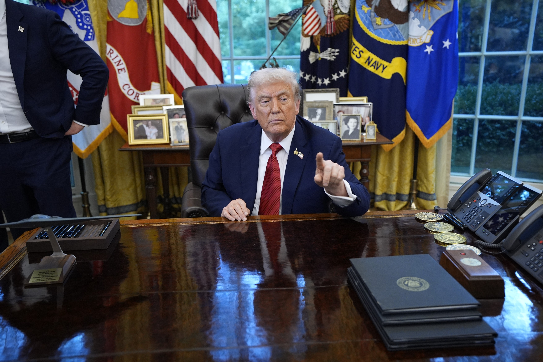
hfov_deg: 54.4
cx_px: 272
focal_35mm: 35
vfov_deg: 37.9
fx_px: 528
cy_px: 181
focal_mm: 35
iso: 2500
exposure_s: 1/250
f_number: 2.8
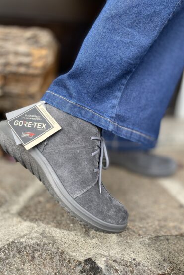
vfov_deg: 65.4
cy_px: 142
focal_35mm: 28
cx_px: 100
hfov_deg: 46.4
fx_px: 214
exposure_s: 1/151
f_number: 1.8
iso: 32
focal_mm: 4.25
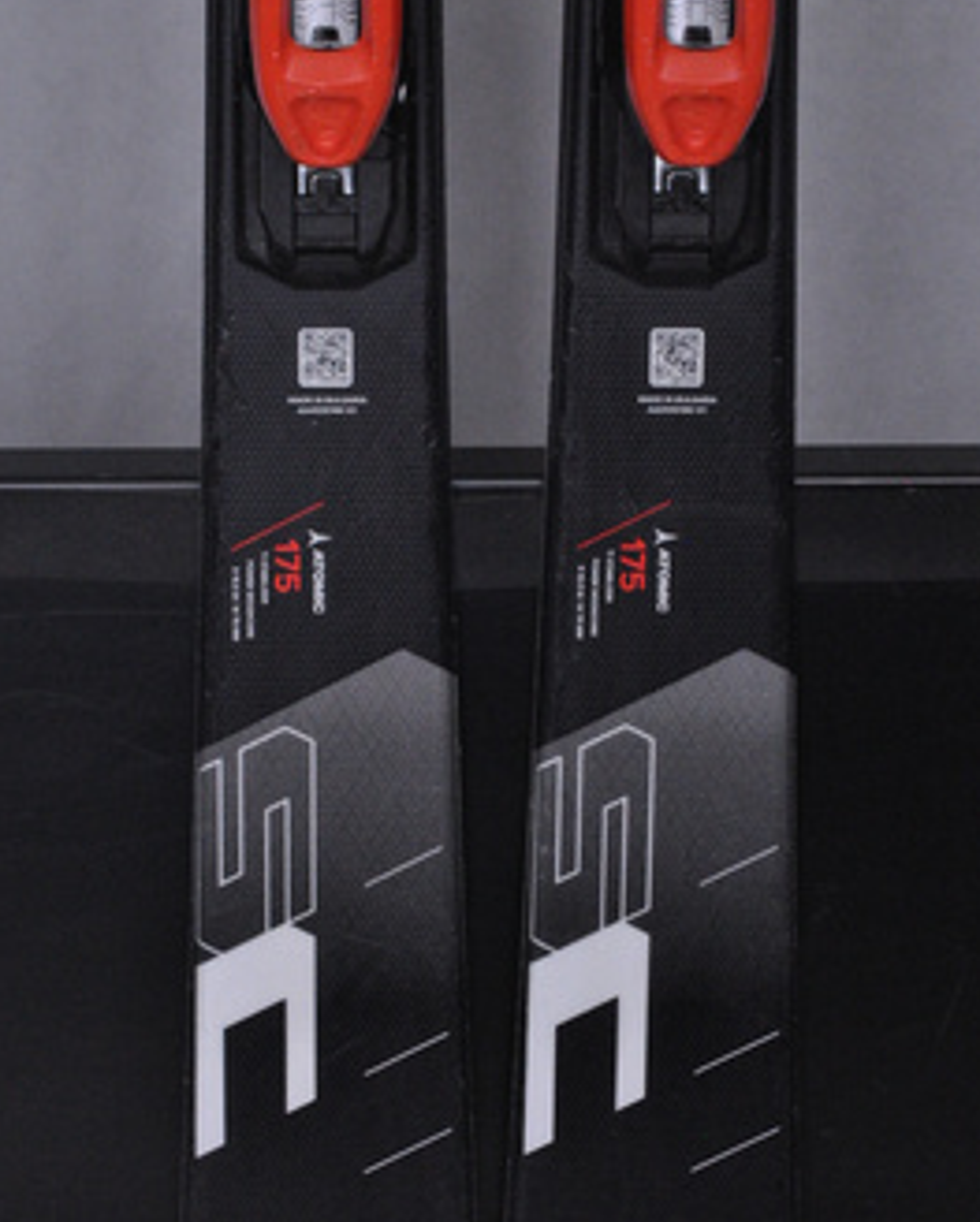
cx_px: 490
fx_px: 4888
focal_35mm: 135
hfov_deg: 11.4
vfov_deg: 14.3
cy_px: 607
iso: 3200
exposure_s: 1/125
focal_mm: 70
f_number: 9.5
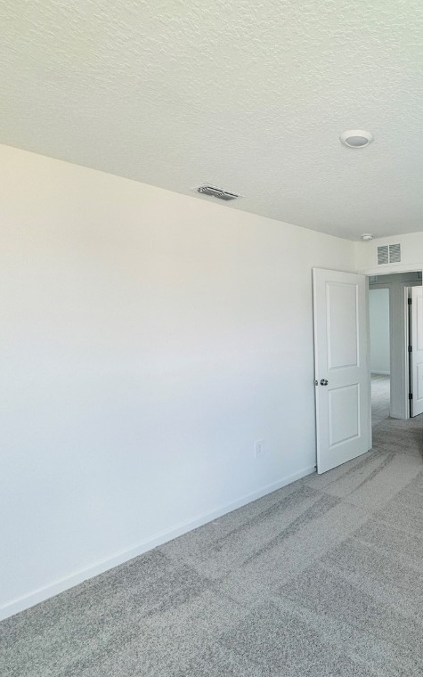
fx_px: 369
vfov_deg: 85.1
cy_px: 340
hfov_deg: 52.1
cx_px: 386
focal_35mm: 20
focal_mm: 2.22
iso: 50
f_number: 2.2
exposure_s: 1/99
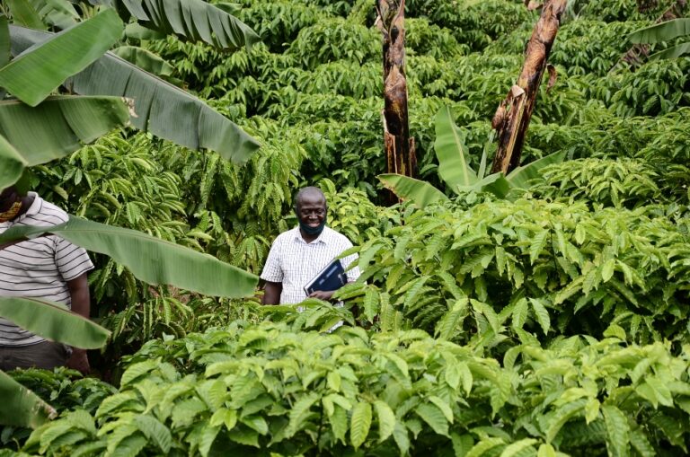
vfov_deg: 12.1
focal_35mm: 112
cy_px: 228
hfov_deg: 18.2
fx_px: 2152
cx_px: 345
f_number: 5.3
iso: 100
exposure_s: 1/200
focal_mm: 75
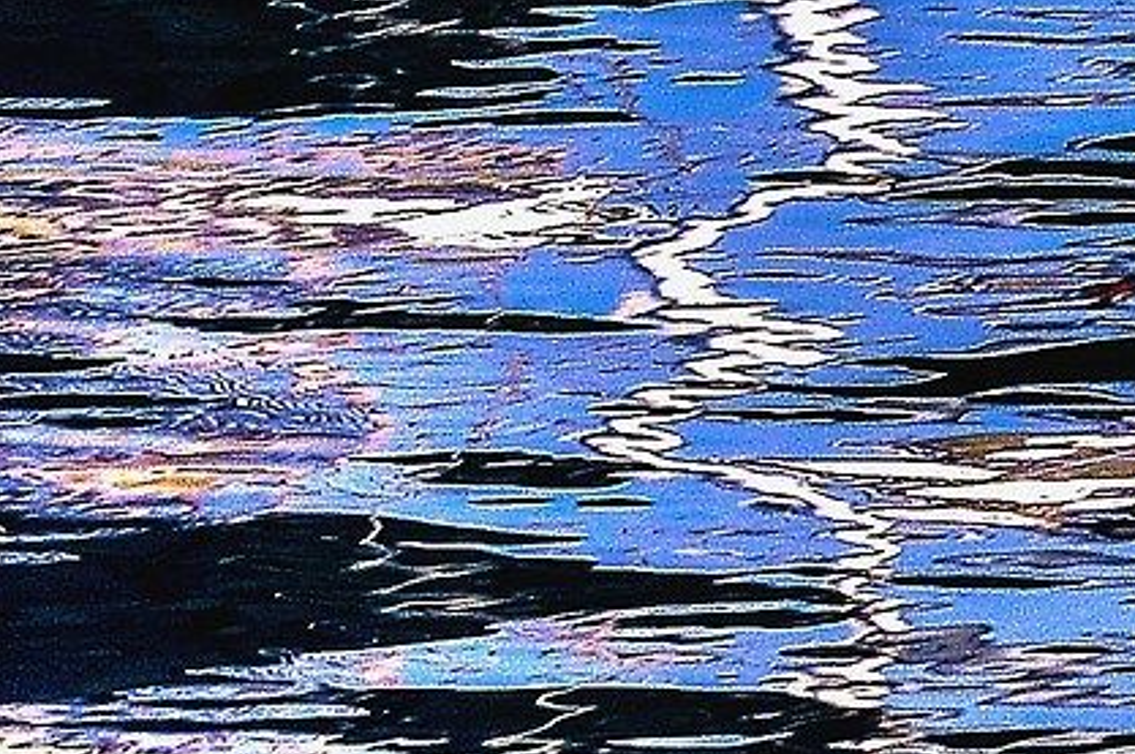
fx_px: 54353
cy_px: -509
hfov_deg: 1.2
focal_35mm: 1726
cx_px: -1745
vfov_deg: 0.8
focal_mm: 200
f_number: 11
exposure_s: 1/125
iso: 200
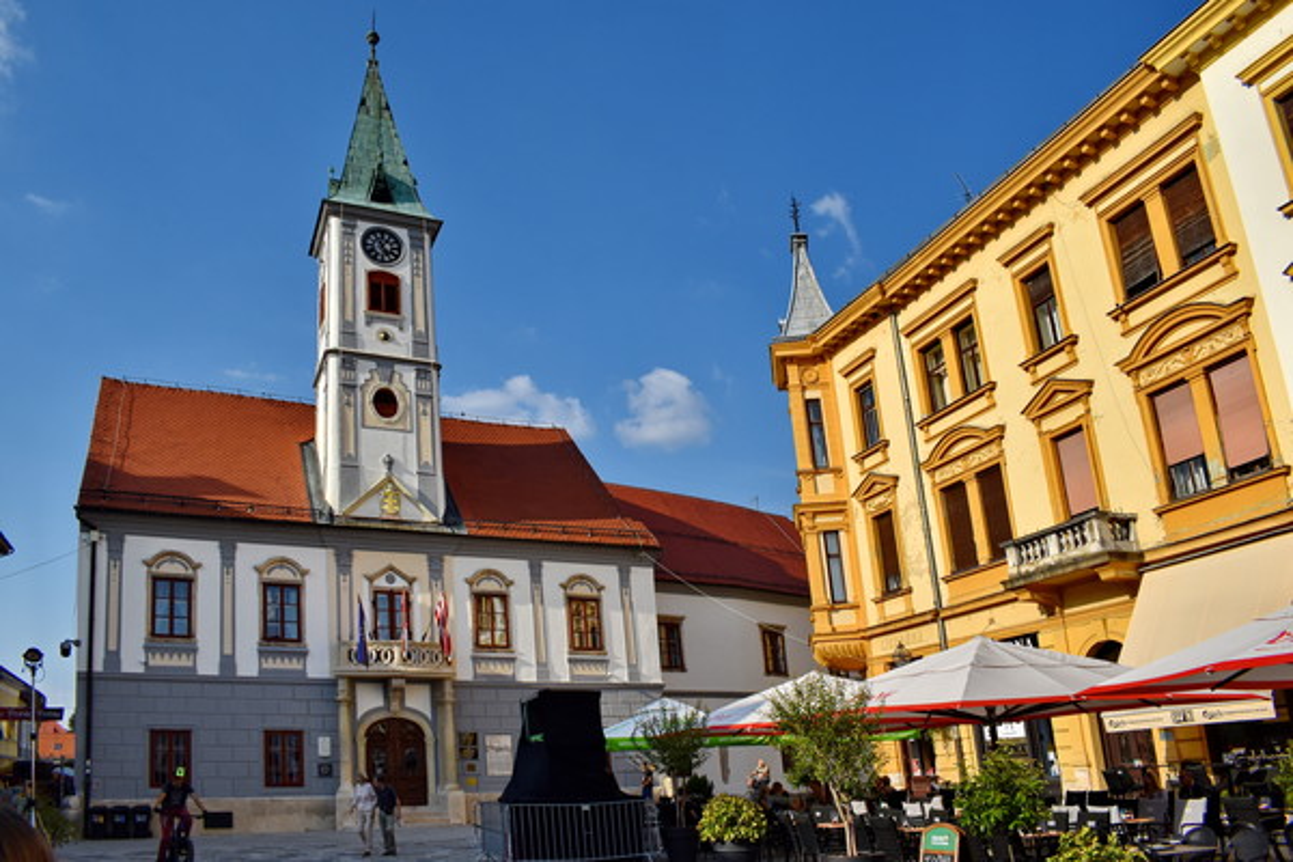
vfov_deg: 47.9
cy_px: 431
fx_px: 970
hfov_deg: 67.4
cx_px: 646
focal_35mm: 27
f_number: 10
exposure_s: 1/400
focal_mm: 18
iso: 200
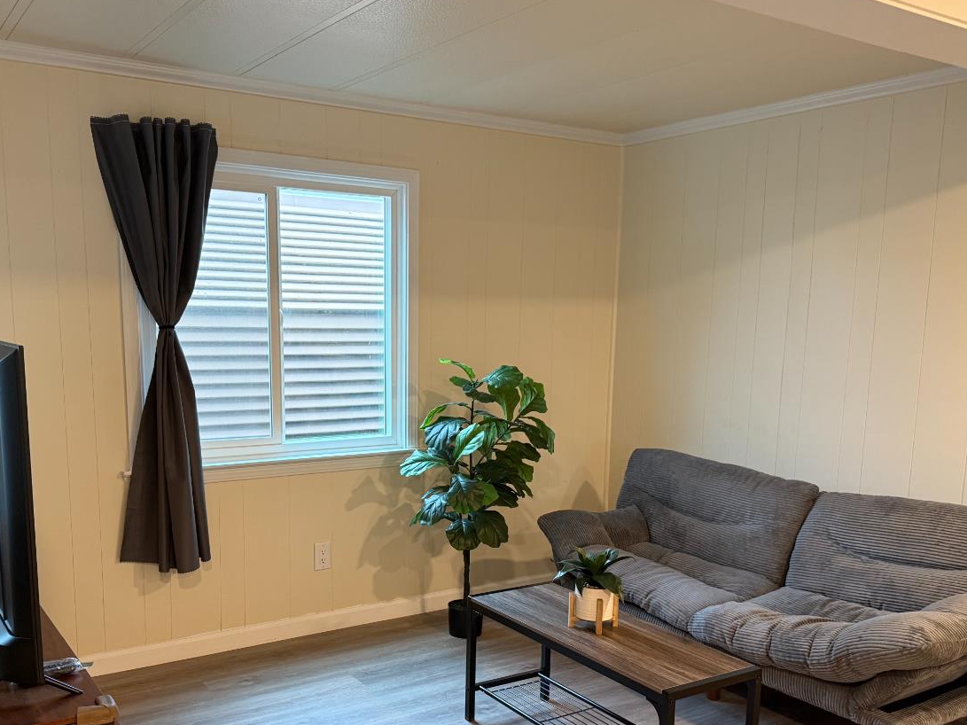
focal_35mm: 33
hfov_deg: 55.3
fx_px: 922
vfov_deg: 42.6
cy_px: 460
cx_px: 447
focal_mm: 6.76
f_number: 1.78
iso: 320
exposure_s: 1/60
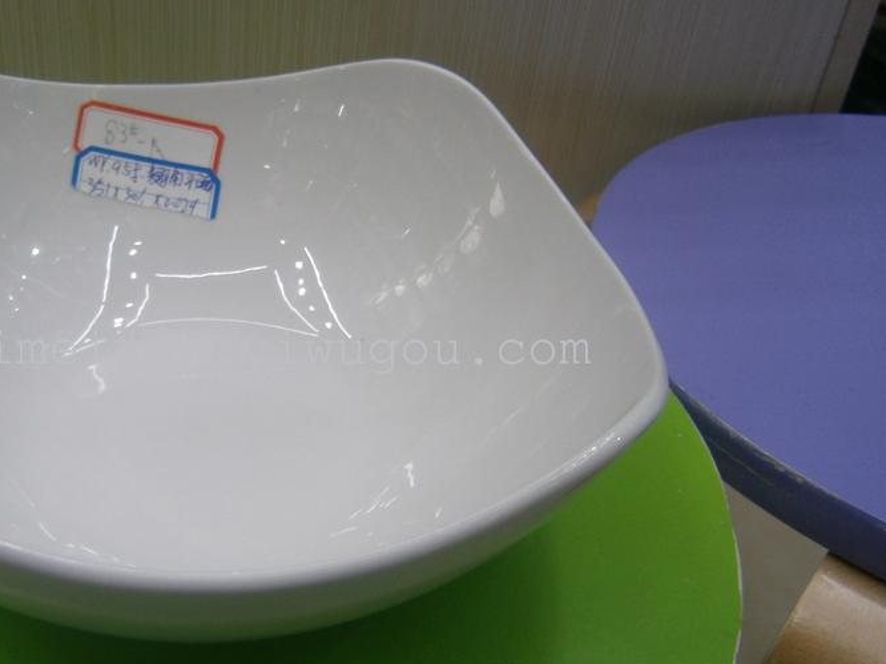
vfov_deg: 35.9
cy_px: 309
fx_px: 1023
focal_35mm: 40
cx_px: 231
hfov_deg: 45.3
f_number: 2.8
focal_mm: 4.7
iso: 80
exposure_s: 1/30
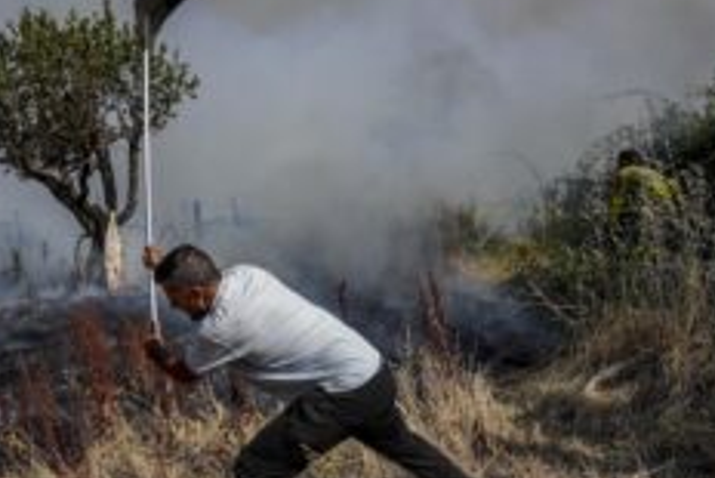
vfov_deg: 40.0
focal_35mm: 33
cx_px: 268
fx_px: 656
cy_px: 265
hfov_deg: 56.5
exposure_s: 1/2000
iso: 250
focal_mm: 17
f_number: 5
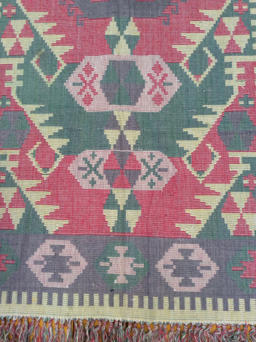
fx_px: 316
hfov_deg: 44.1
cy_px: 171
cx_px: 128
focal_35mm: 32
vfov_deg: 56.9
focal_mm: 3.3
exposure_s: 1/100
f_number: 2.4
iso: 64
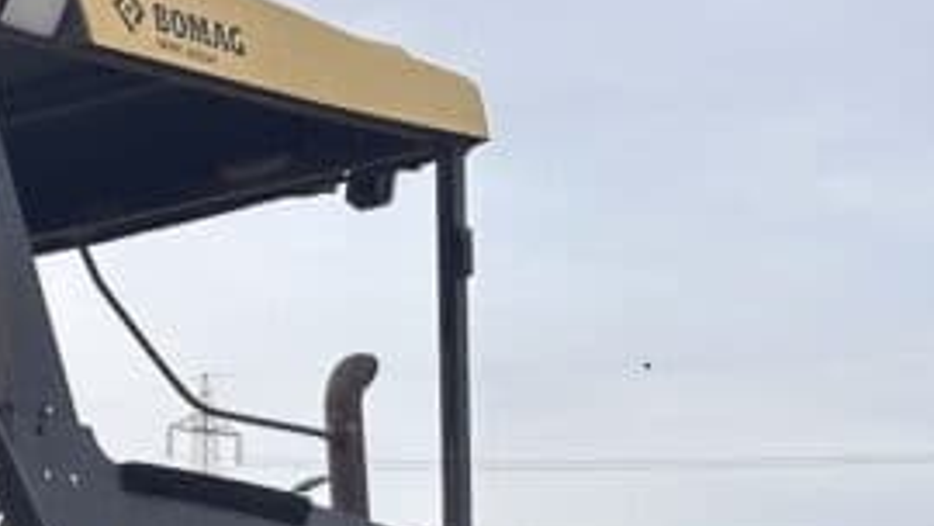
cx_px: -145
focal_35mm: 174
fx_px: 4310
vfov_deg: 6.8
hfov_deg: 12.1
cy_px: 912
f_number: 1.78
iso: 64
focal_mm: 6.86
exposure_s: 1/1062
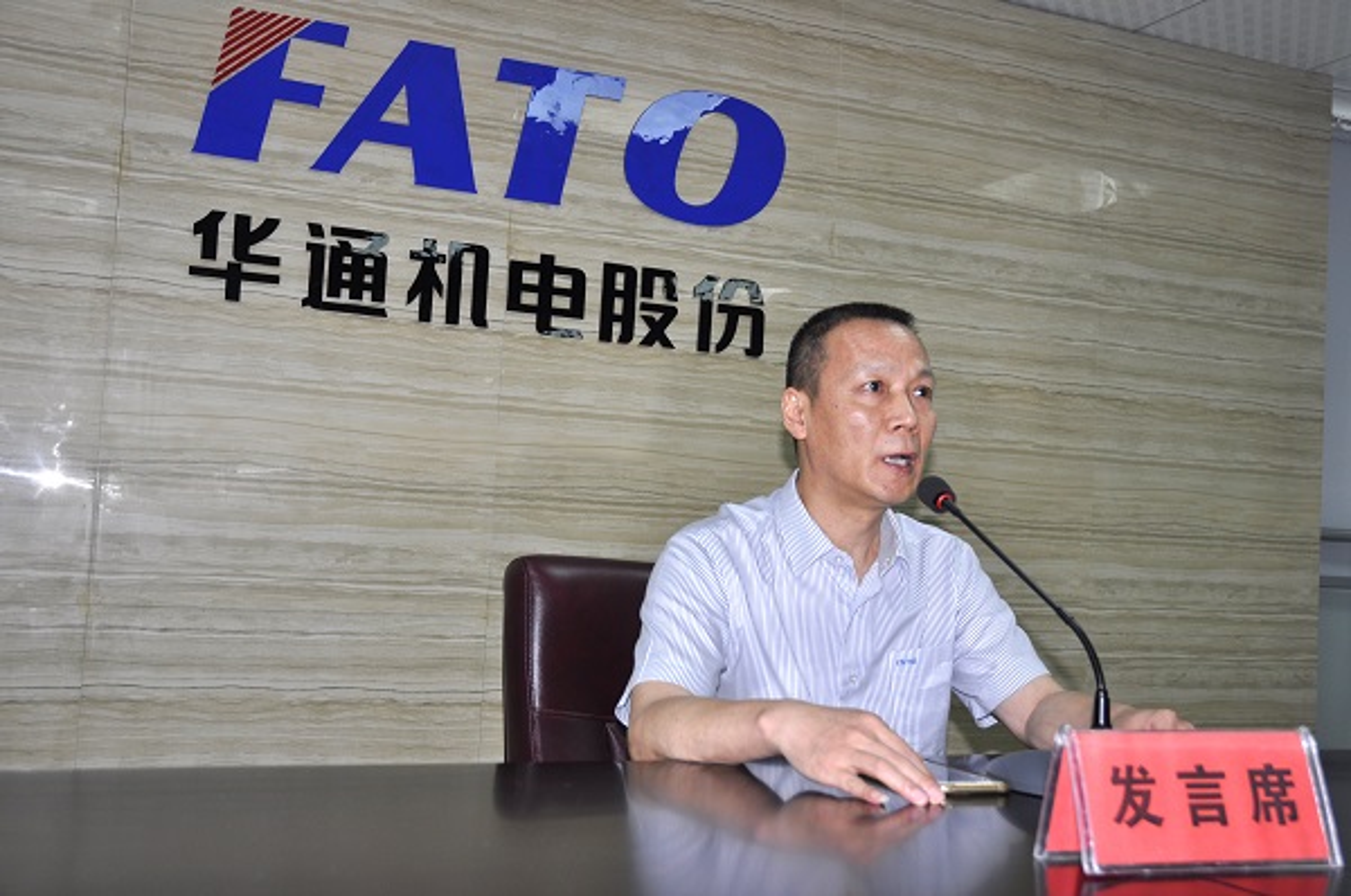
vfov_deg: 32.9
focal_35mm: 40
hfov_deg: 48.0
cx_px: 676
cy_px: 448
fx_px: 1517
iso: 200
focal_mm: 27
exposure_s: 1/60
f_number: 3.8
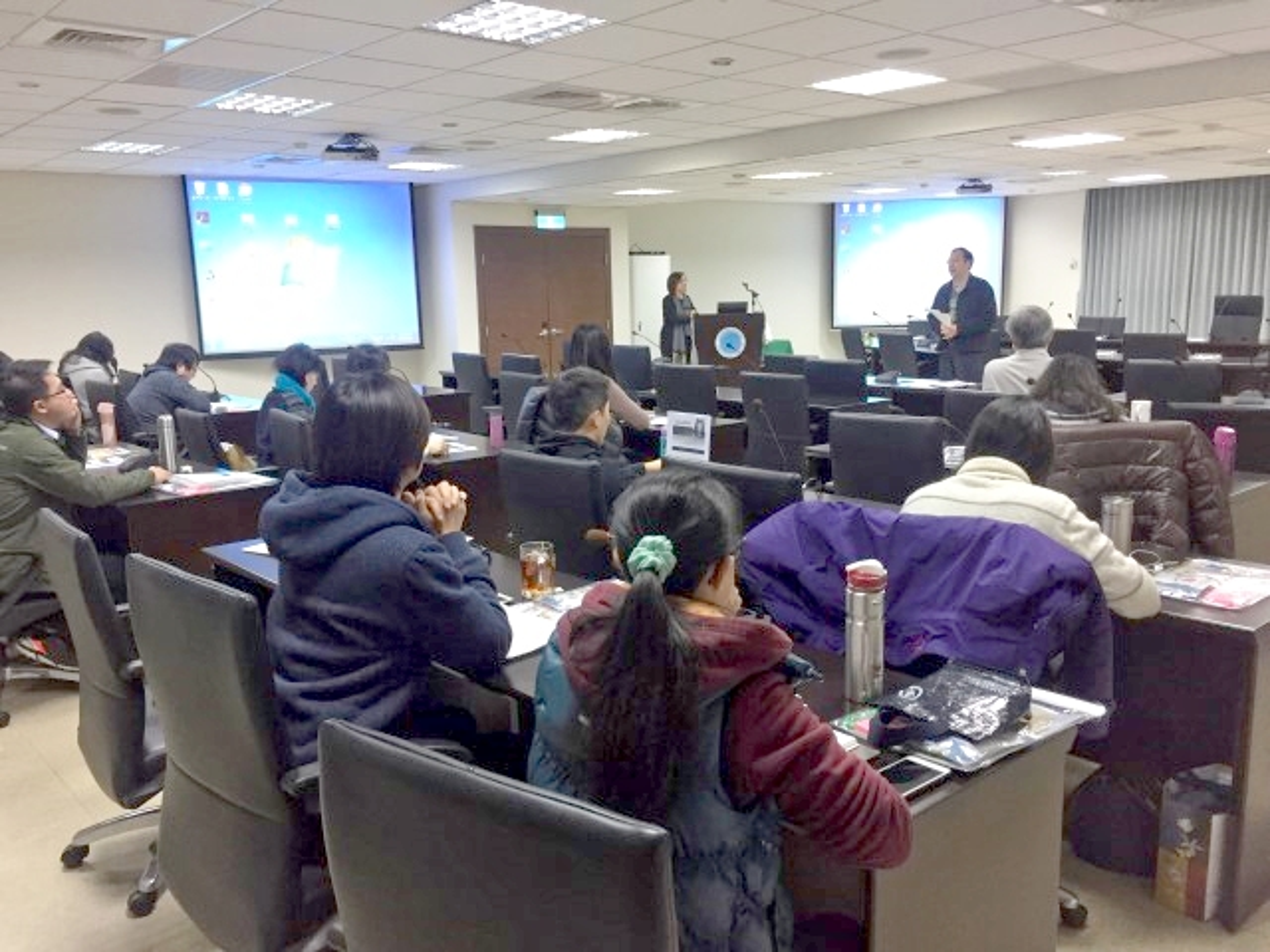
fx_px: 1064
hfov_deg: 61.7
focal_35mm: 29
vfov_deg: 48.2
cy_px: 476
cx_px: 635
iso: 125
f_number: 2.2
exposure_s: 1/30
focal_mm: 4.15
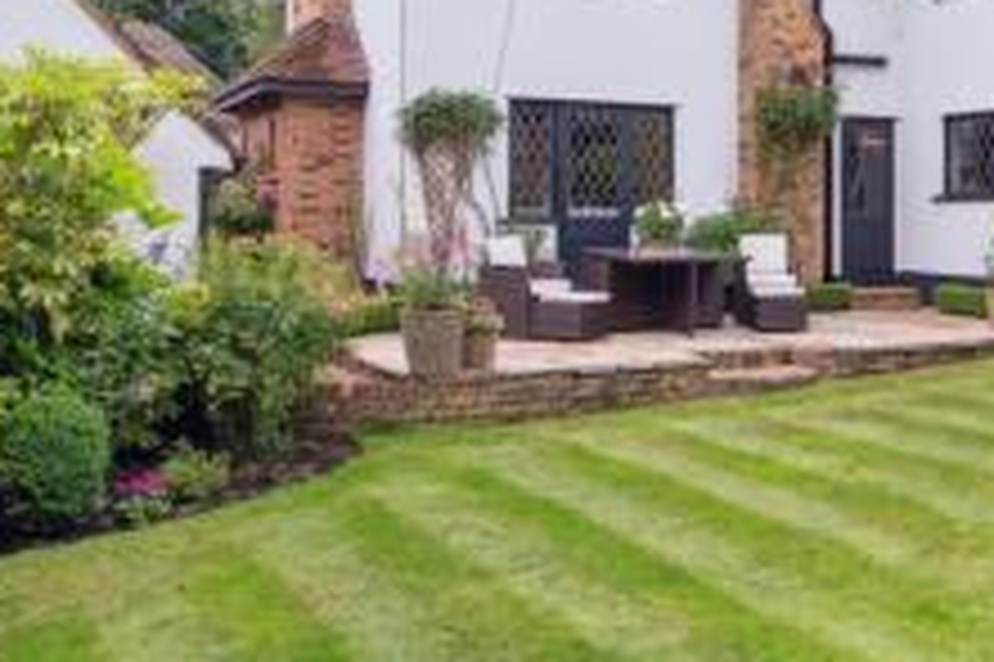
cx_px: 679
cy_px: 79
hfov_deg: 44.7
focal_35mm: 43
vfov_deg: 29.9
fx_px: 1186
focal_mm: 20
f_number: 6.3
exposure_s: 1/640
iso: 800
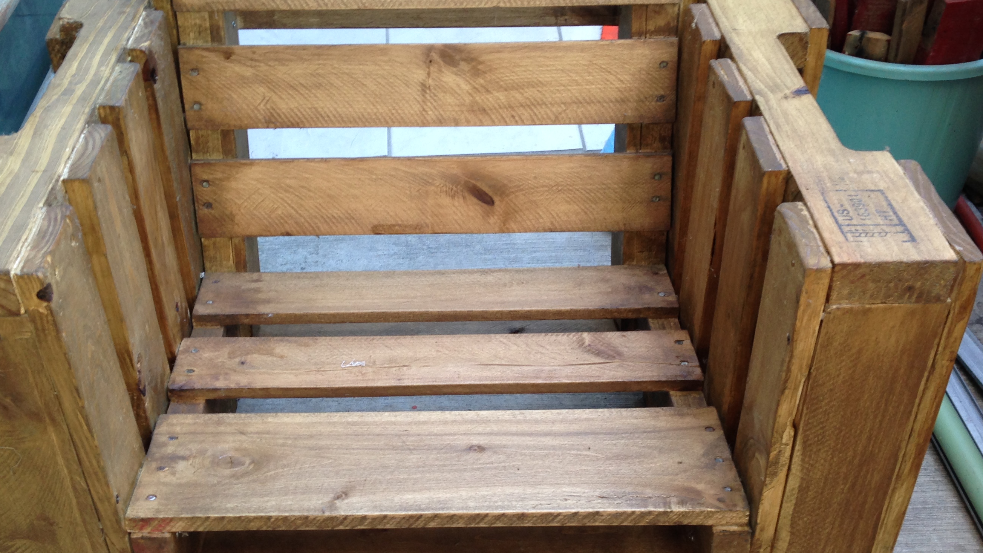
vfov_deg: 26.5
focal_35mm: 45
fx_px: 1173
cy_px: 332
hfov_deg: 45.4
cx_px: 459
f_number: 2.4
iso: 50
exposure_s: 1/30
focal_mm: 4.12
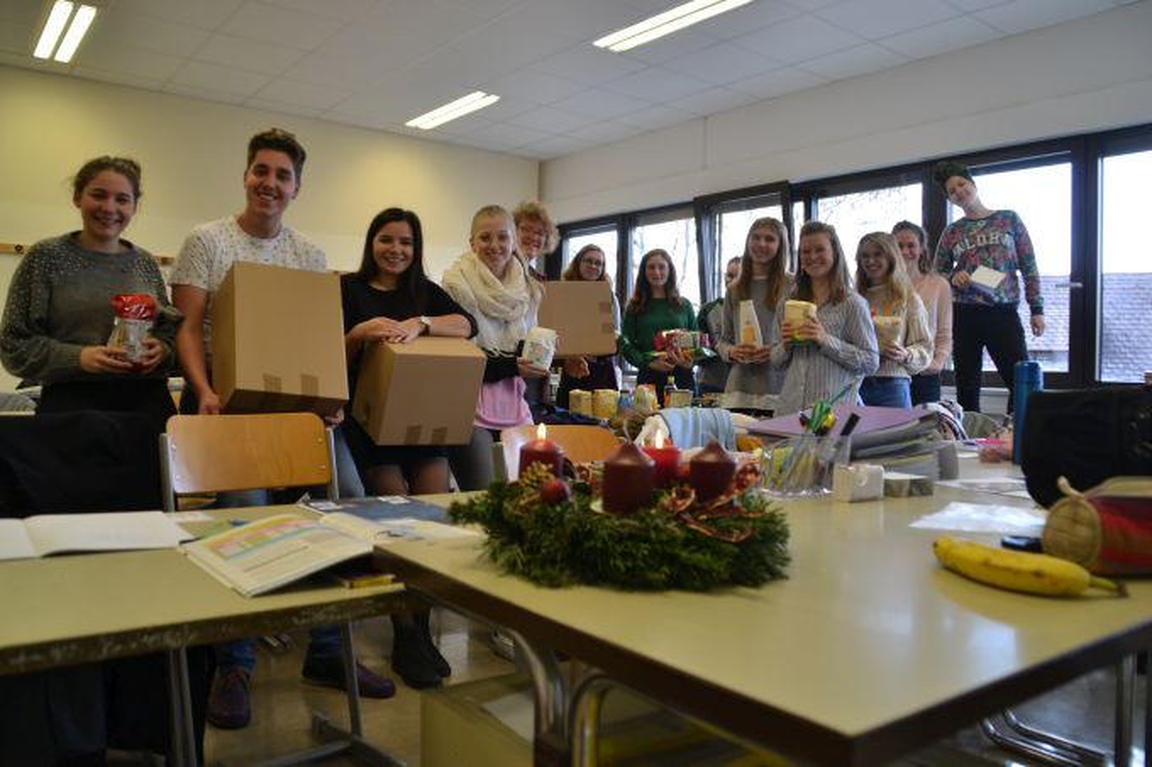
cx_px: 576
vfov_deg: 47.9
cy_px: 384
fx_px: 864
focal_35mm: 27
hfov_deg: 67.4
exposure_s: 1/80
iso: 400
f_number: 4.5
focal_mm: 18
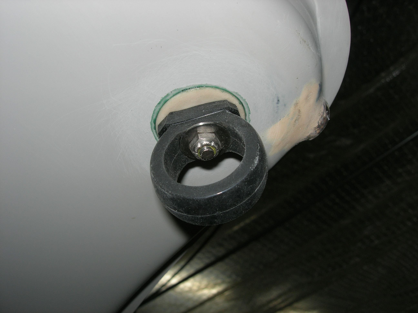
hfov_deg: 49.0
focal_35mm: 38
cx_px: 209
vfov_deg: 37.7
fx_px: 459
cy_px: 156
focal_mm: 7.8
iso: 64
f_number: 4.8
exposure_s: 1/60.1
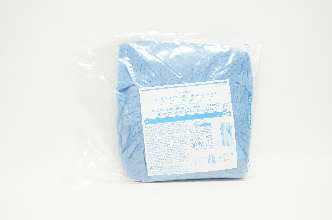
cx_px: 166
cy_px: 110
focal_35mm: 36
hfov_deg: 53.2
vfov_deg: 36.8
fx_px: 332
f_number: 10
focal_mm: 24
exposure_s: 1/15
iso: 400
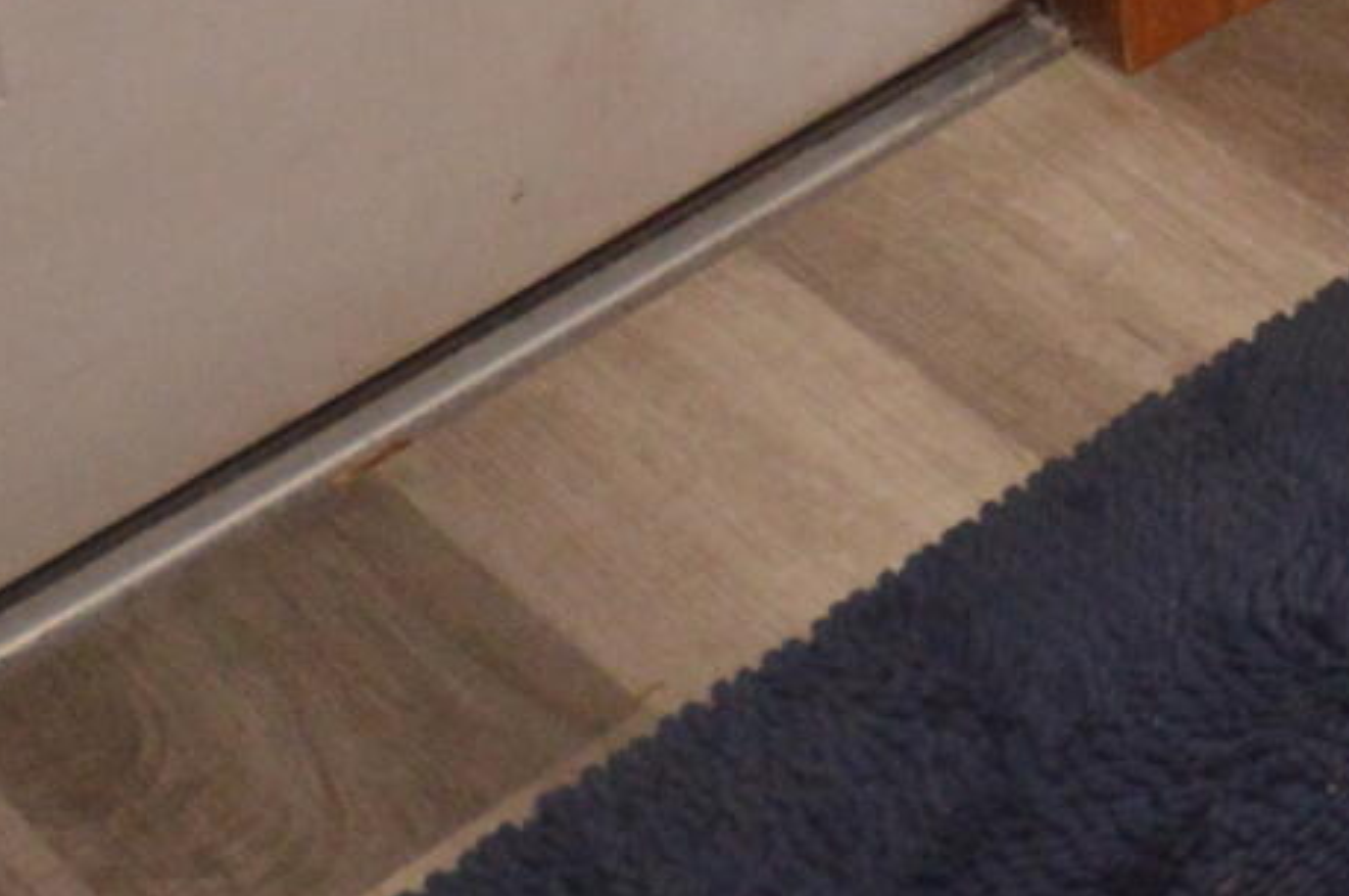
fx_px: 3668
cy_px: -1857
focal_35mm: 98
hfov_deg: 15.8
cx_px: 2792
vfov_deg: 10.0
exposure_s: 1/60
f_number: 4
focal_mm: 10
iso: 1250
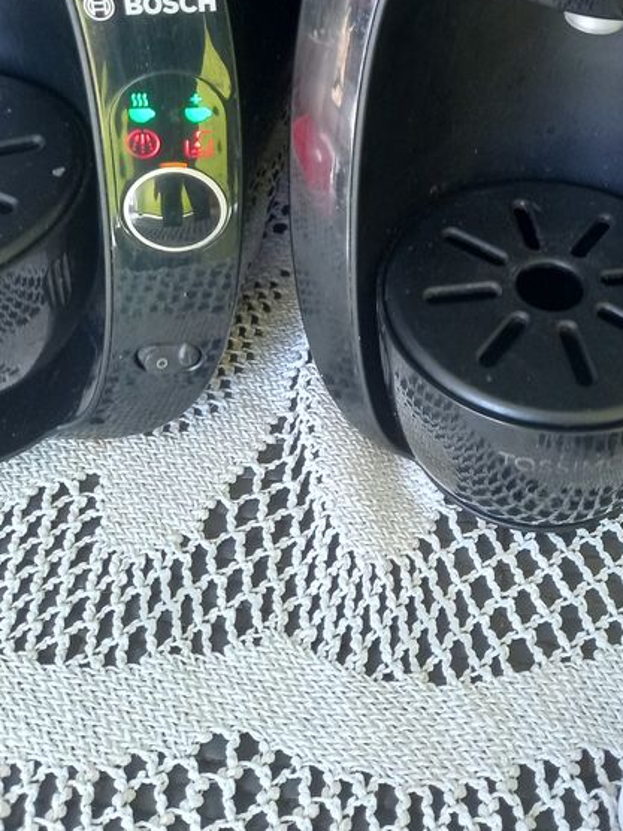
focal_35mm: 45
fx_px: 1080
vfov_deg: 40.1
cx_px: 393
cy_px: 151
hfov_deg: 32.0
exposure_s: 1/30
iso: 200
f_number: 2
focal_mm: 4.6
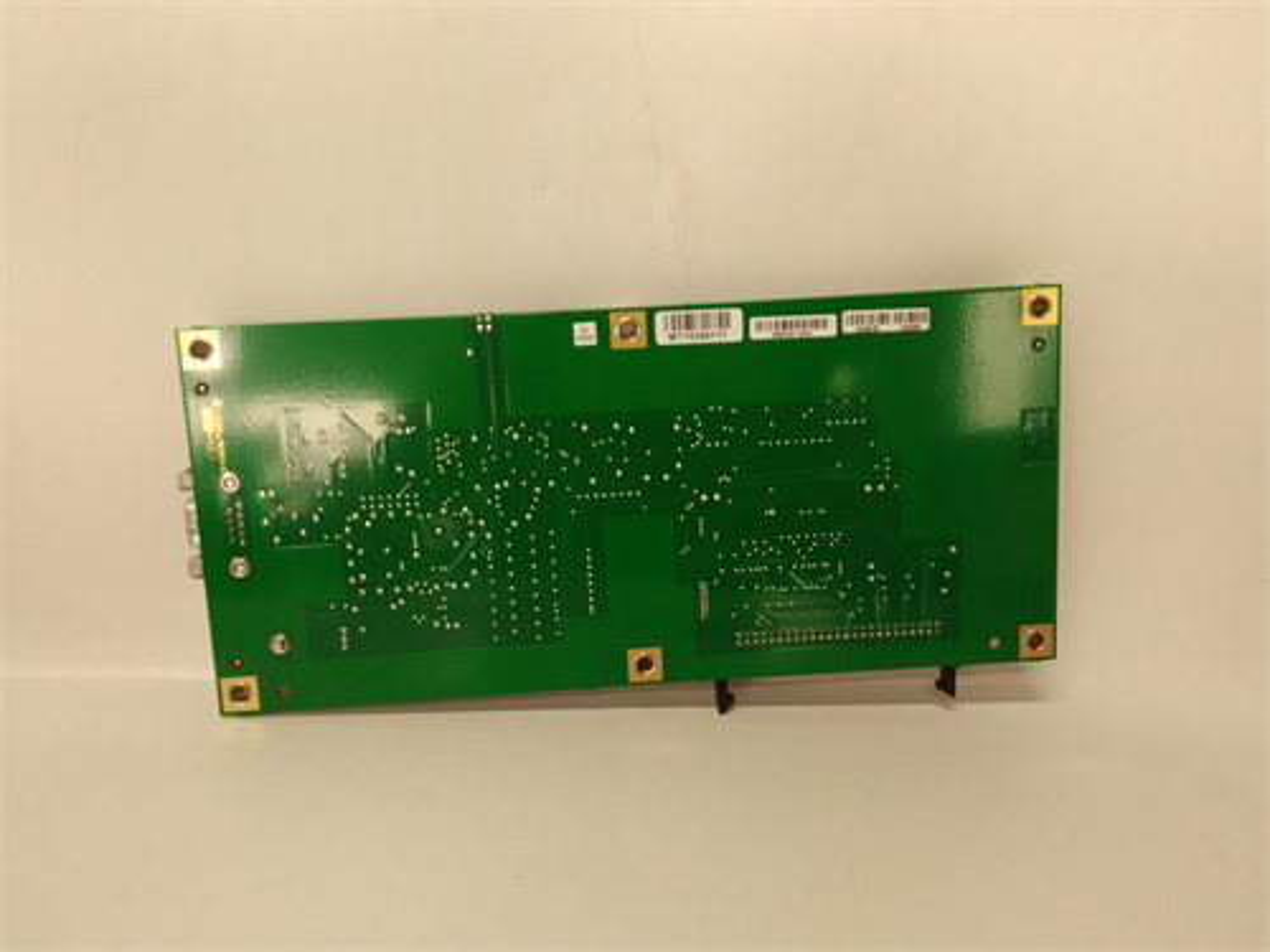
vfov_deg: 51.4
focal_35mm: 27
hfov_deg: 65.3
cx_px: 635
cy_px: 476
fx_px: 991
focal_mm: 3.79
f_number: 2
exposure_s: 1/33
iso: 132
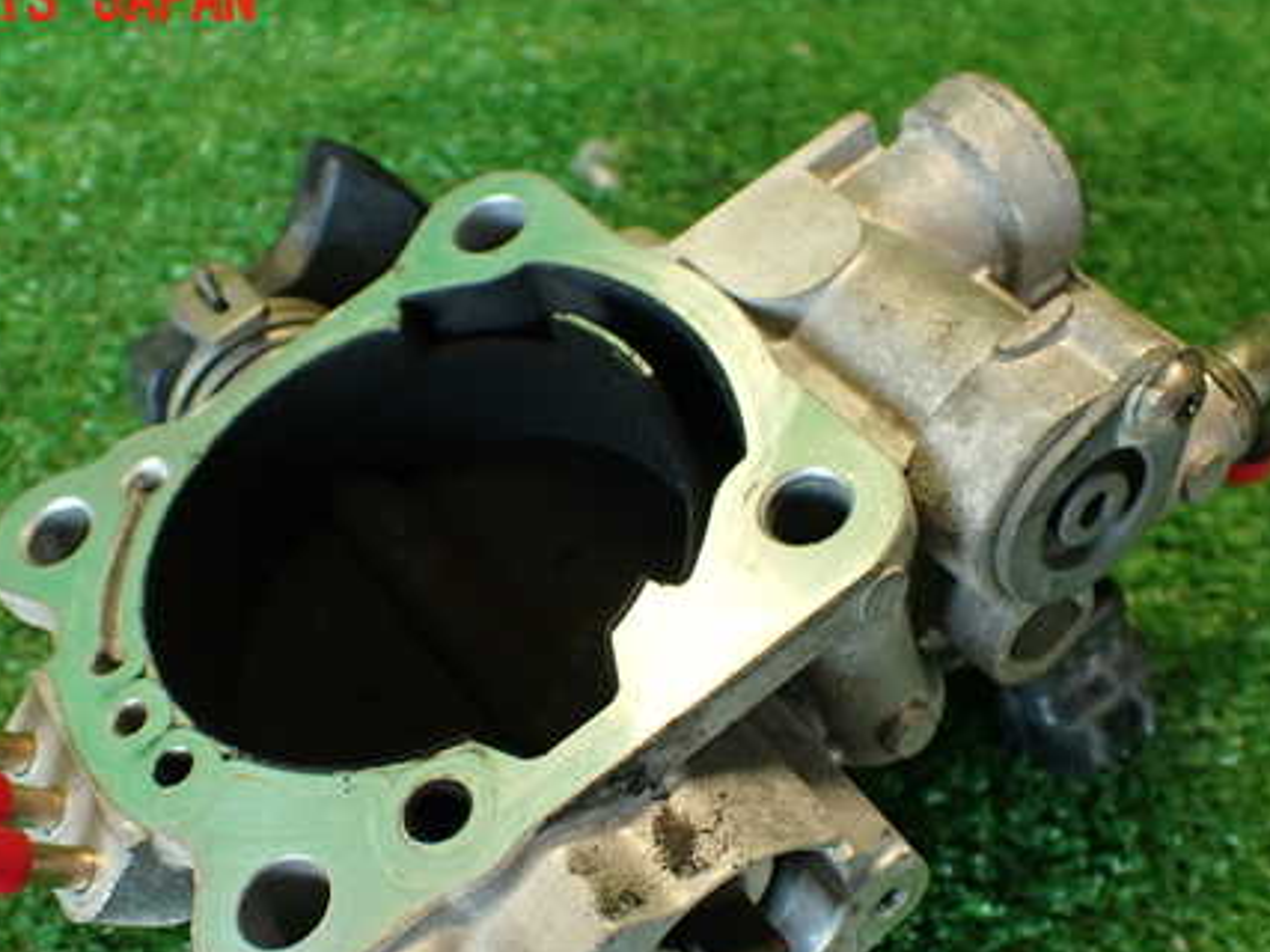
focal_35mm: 45
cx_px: 607
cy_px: 634
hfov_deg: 42.1
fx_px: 1651
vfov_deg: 31.9
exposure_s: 1/30
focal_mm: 5.79
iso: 250
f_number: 2.4
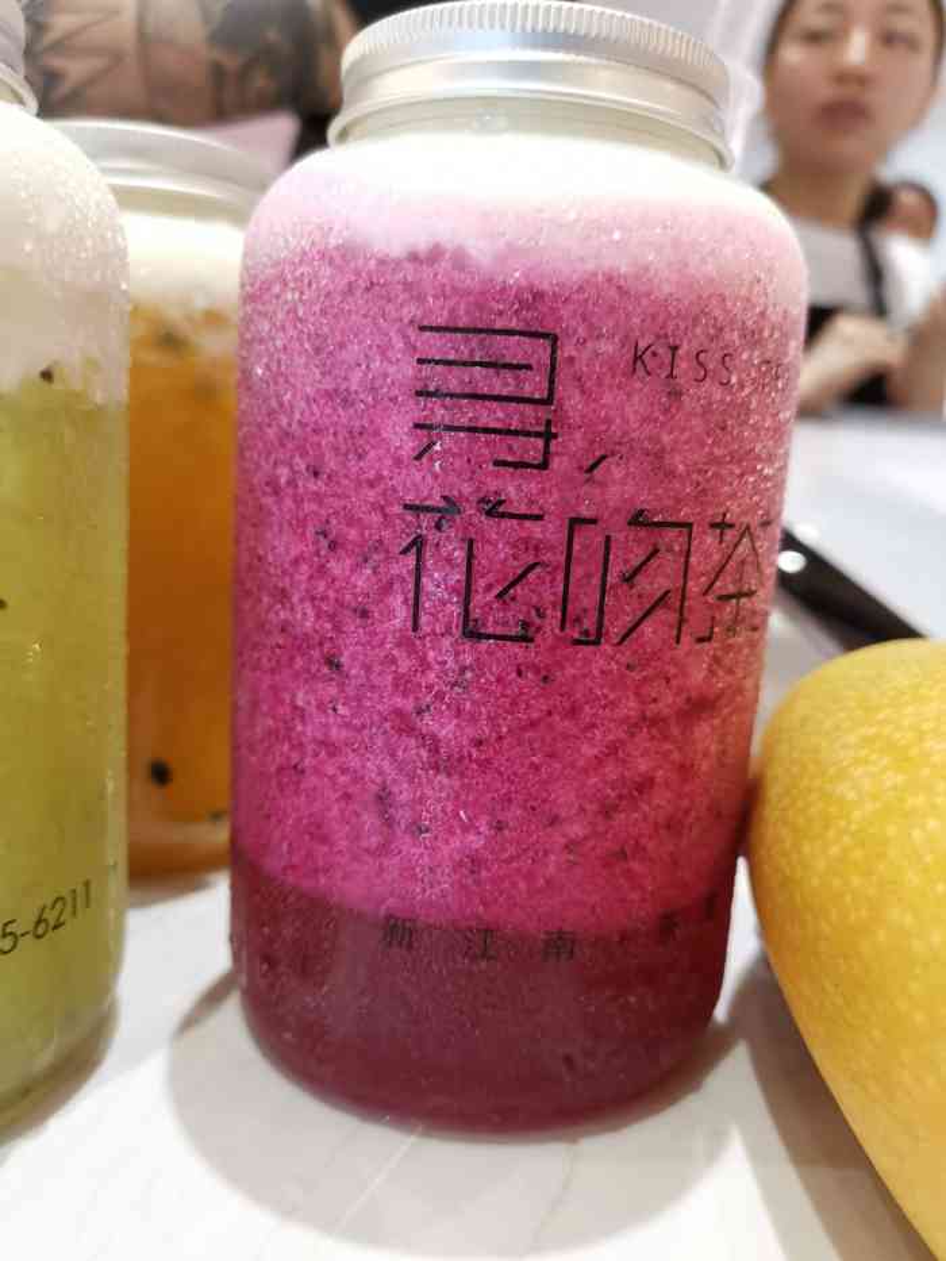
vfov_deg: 65.3
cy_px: 630
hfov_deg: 51.4
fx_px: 984
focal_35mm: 27
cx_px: 473
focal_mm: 4.75
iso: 320
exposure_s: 1/100
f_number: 1.8
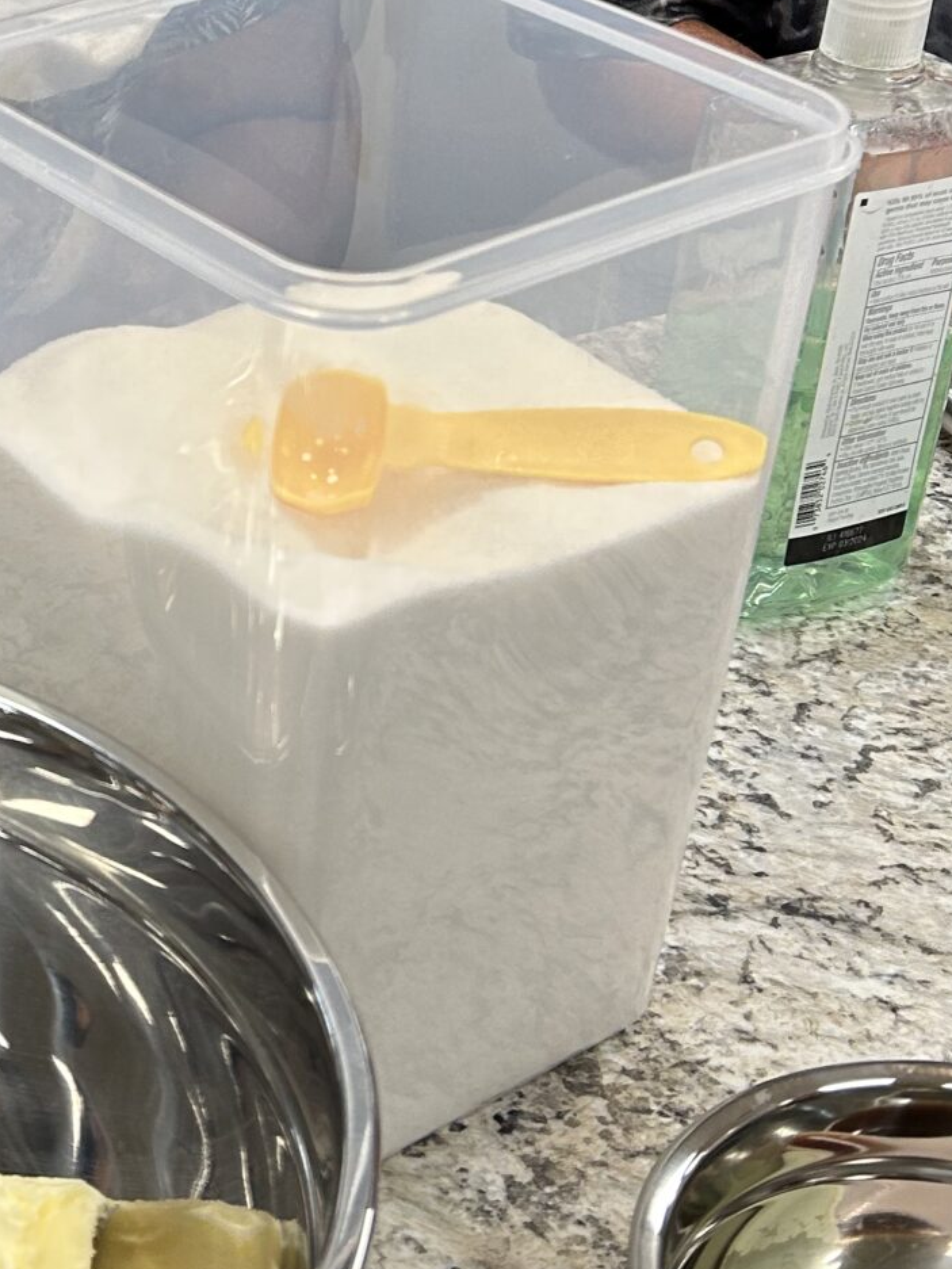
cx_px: -138
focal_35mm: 71
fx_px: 2603
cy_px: 347
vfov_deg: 27.1
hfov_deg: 19.7
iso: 80
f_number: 1.5
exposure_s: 1/120
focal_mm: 5.7
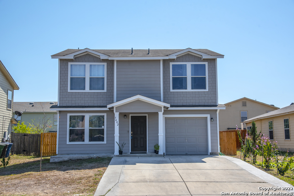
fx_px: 376
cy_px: 98
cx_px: 147
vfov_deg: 29.3
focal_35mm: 46
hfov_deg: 42.7
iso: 320
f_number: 8
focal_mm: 46
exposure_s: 1/1500
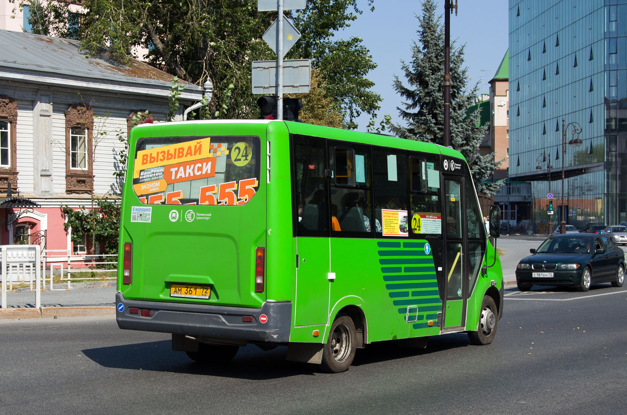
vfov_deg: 21.5
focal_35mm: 63
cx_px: 314
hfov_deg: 32.0
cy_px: 208
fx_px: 1095
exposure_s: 1/1000
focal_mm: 42
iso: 200
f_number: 7.1
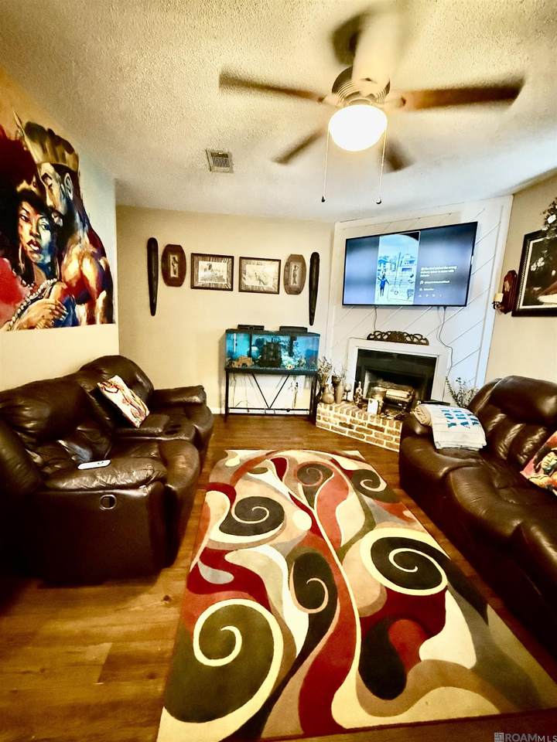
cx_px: 278
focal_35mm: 14
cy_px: 371
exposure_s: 1/30
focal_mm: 2.22
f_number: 2.2
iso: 1600
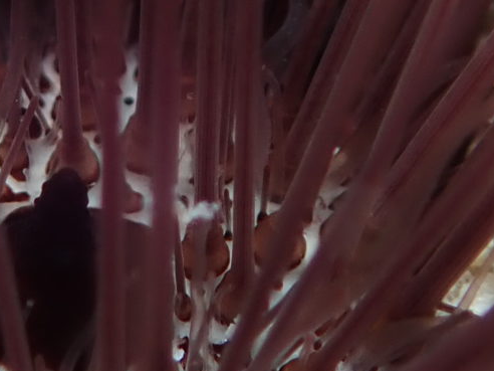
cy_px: 105
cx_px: 85
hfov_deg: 4.8
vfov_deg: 3.6
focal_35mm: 416
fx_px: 5937
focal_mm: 18
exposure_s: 1/100
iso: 100
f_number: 14
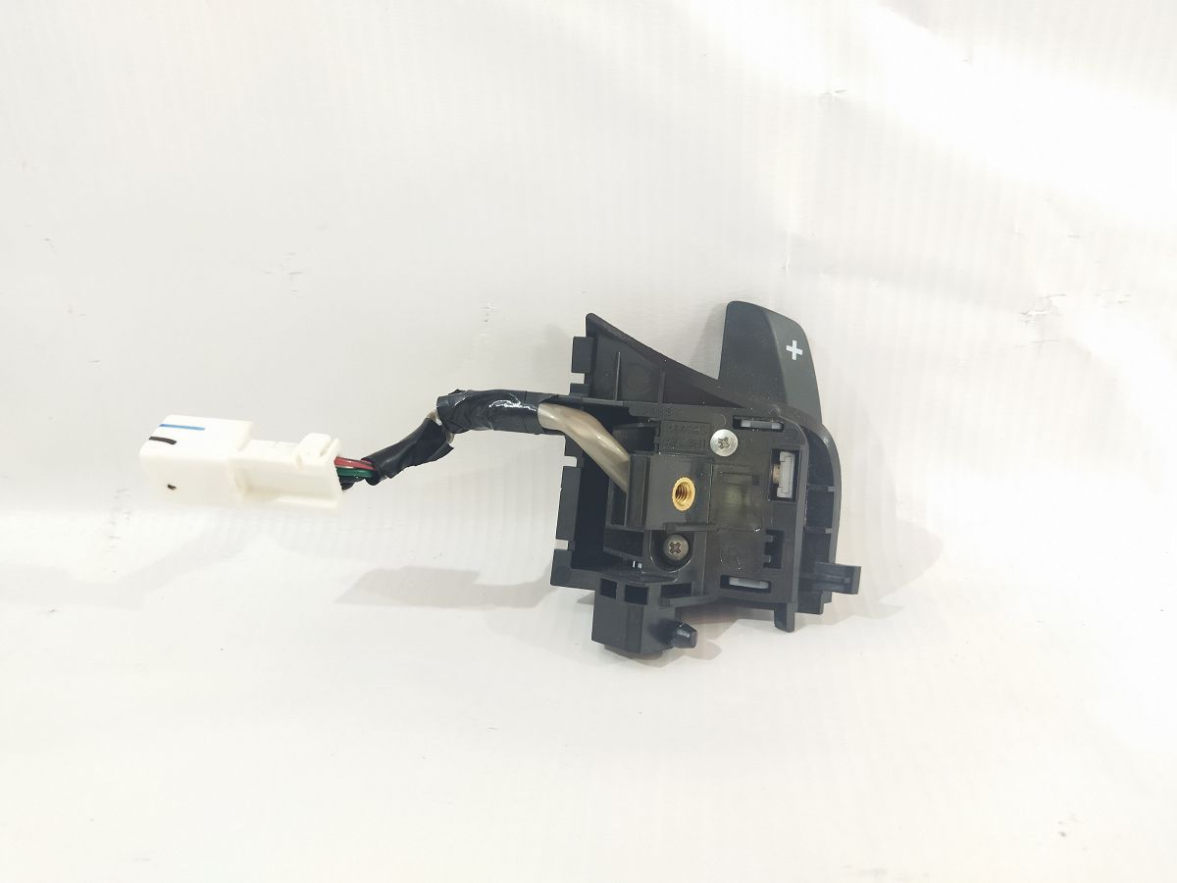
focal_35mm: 27
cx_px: 588
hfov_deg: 65.3
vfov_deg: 51.4
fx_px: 918
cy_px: 442
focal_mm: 4.71
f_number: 1.79
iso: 286
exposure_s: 1/50
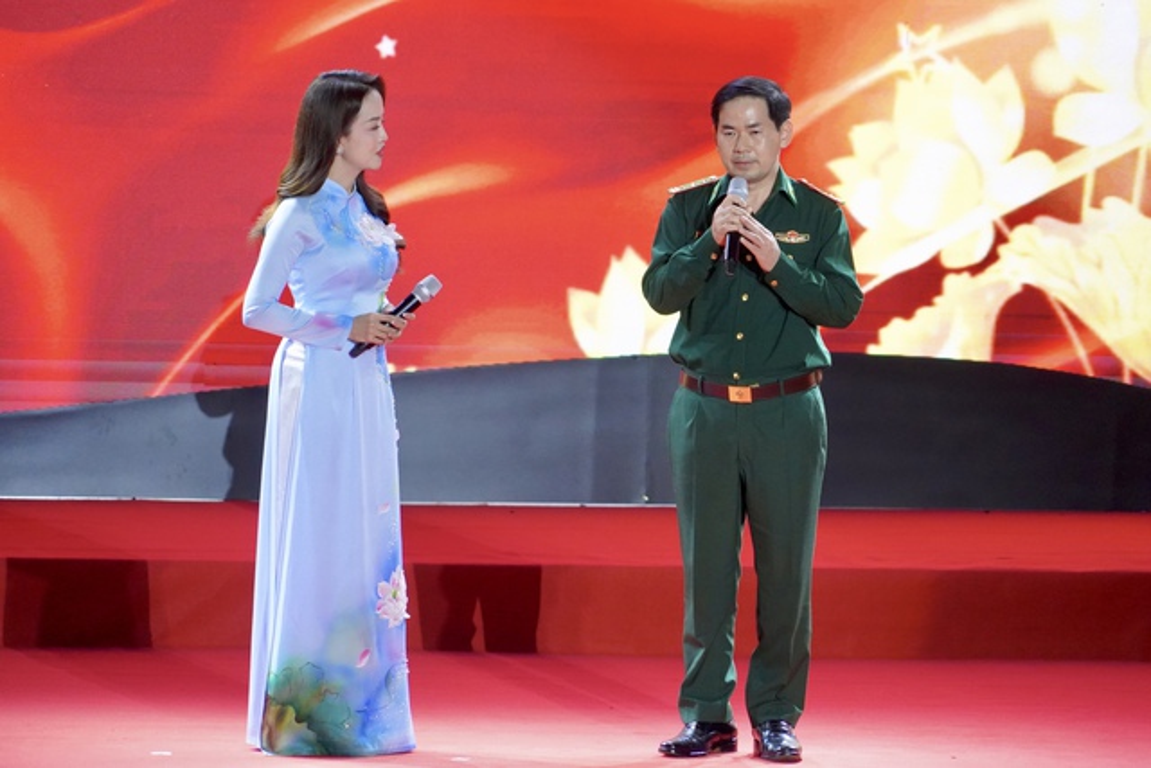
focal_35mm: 240
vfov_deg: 5.7
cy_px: 384
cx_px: 576
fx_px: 7675
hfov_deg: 8.6
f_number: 6.3
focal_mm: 240
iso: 8000
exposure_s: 1/160
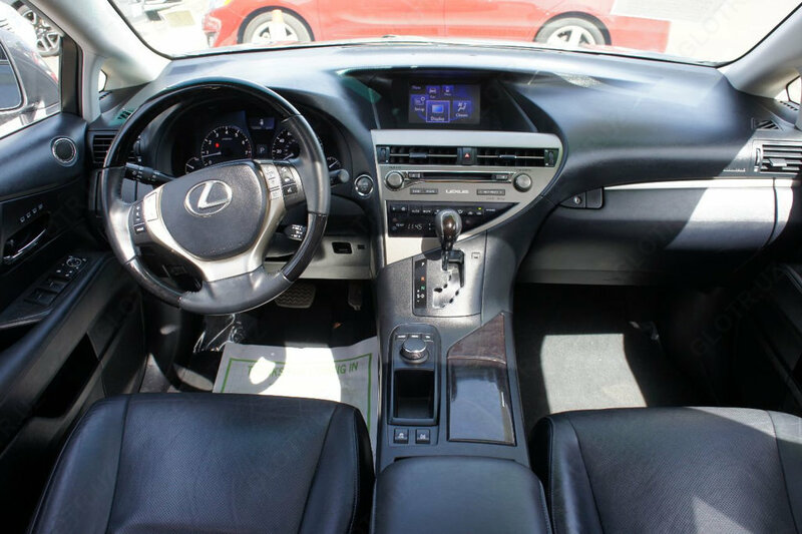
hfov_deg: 67.4
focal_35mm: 27
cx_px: 401
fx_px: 601
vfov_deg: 47.9
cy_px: 267
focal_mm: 18
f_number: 5.6
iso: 200
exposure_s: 1/60
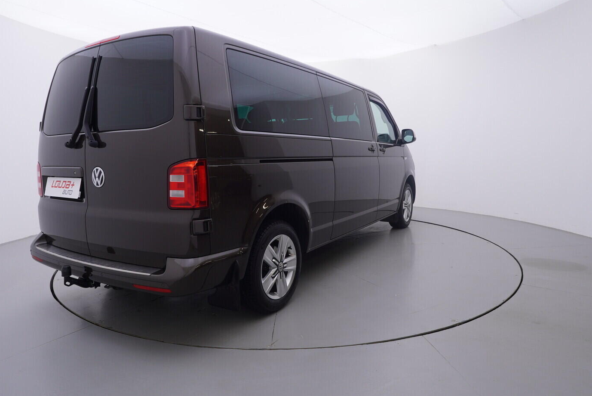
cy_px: 194
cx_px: 287
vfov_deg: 54.1
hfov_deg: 74.8
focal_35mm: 24
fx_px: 387
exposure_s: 1/80
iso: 200
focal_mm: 15
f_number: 5
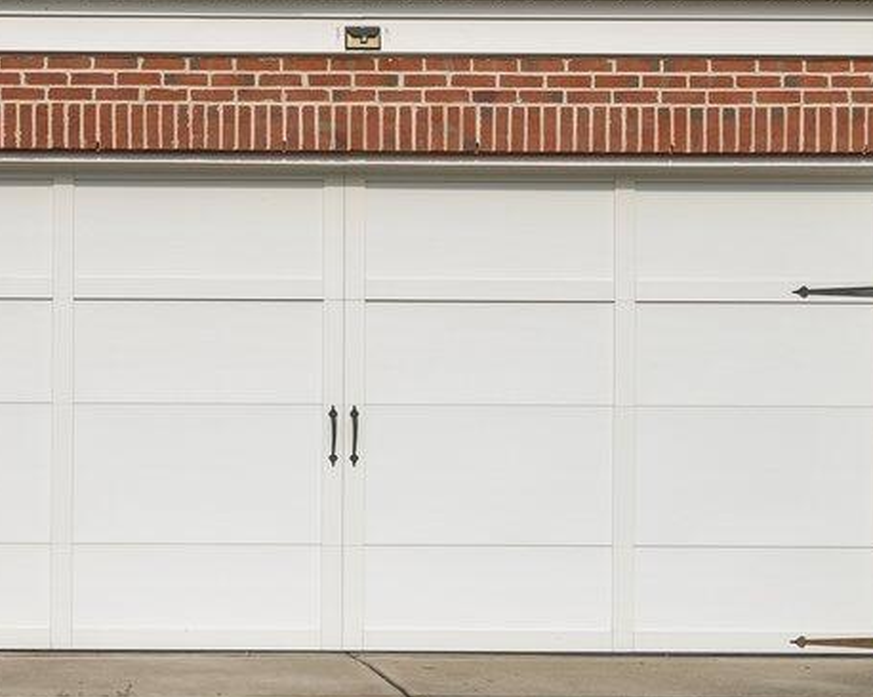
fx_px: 3796
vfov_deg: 10.5
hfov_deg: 12.7
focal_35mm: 147
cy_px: 317
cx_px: -288
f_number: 4.5
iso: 100
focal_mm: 35
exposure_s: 1/250
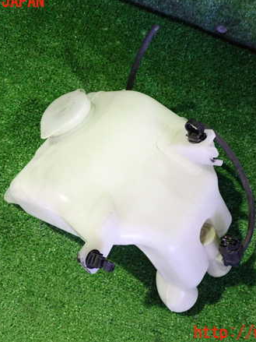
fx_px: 404
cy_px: 167
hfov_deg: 35.1
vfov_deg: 45.8
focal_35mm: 41
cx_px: 136
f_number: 2.3
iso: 800
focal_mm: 5.4
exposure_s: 1/30
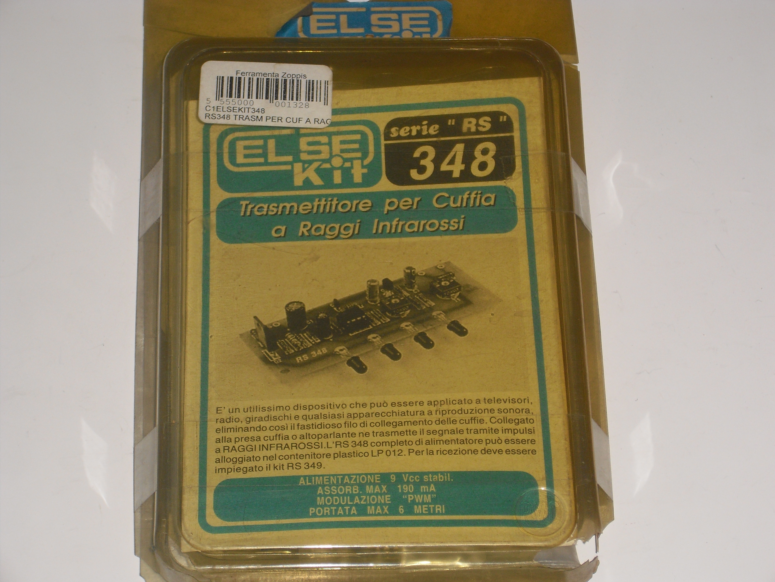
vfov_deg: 13.1
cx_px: 388
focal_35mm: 113
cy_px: 291
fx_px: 2530
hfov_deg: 17.4
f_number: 5.2
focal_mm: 18.6
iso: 100
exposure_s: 1/60
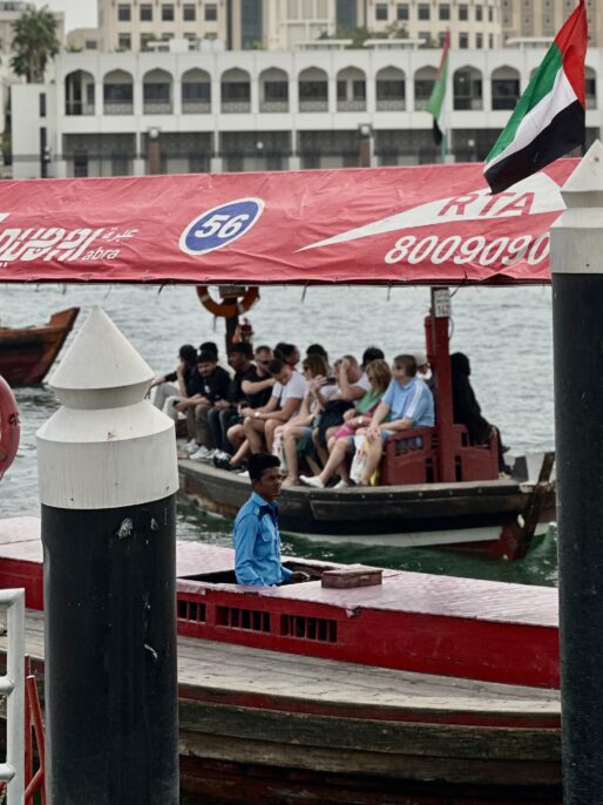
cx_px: 413
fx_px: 2673
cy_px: 244
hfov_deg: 12.9
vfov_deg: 17.1
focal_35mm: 115
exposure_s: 1/1096
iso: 32
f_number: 2.8
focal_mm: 9
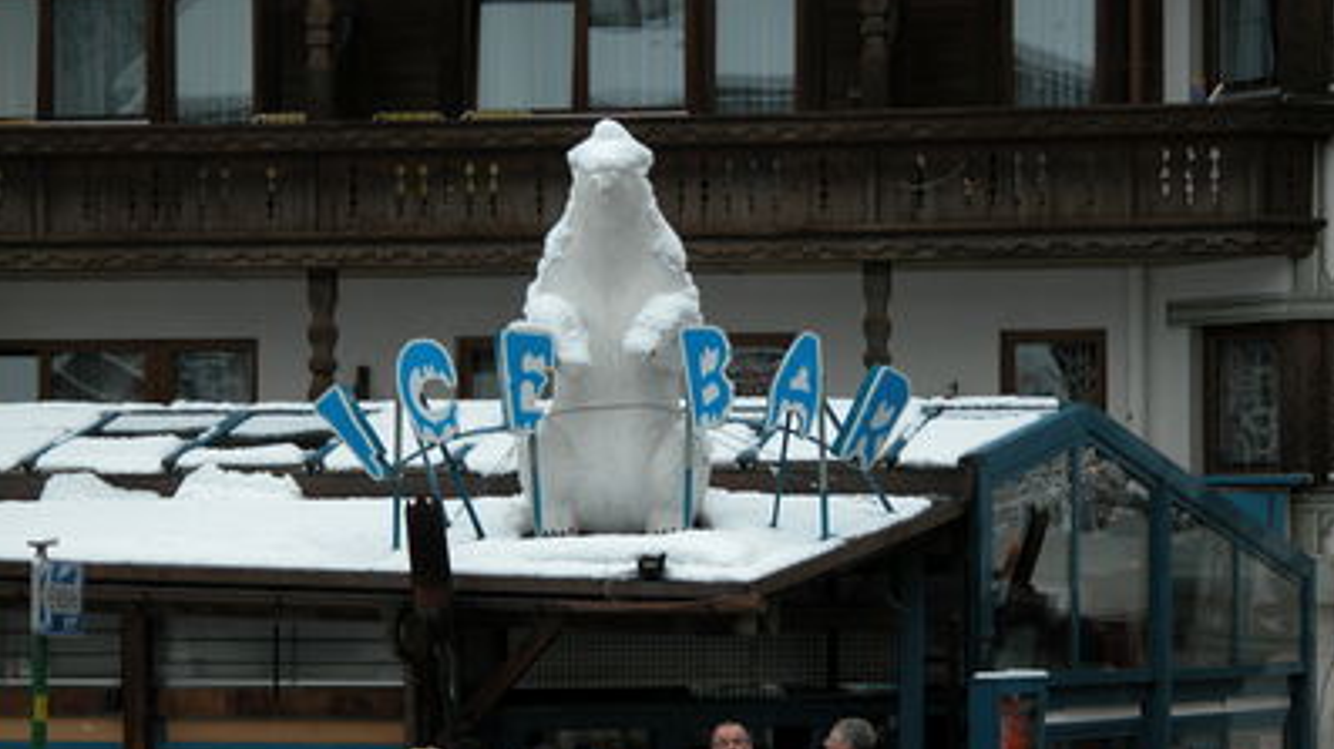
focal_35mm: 147
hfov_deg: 14.6
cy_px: 494
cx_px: 669
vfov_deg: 8.2
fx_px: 5198
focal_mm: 34.7
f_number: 3.8
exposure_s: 1/146
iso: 100
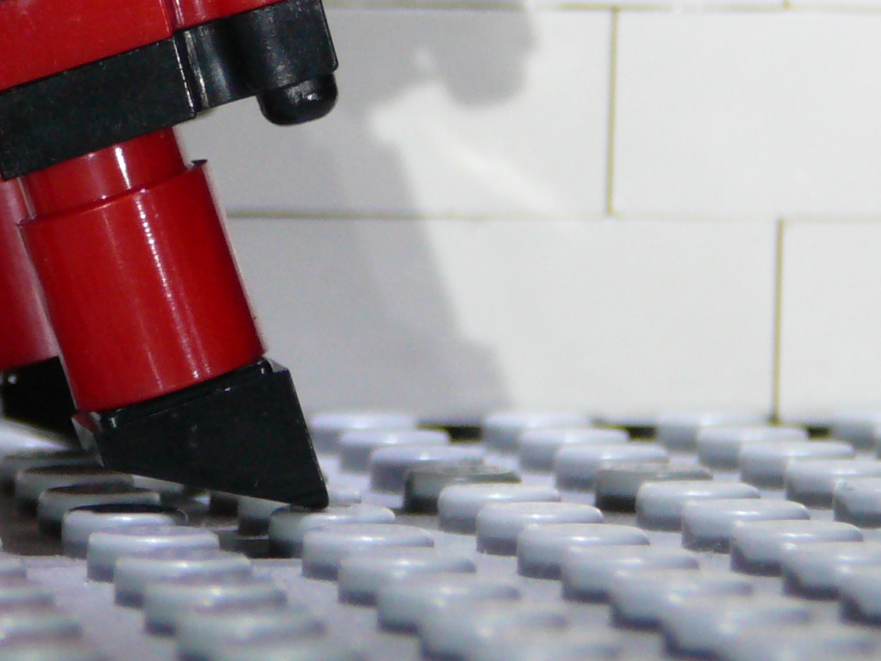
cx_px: -106
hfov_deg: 9.1
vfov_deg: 6.9
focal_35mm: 215
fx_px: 5471
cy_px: -14
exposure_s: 1/15
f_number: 3.9
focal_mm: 14.1
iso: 200
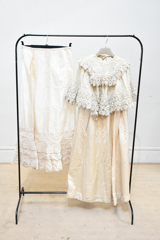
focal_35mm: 40
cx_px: 80
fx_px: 267
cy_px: 120
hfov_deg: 33.4
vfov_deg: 48.5
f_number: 6.3
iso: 6400
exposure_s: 1/125
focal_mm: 27
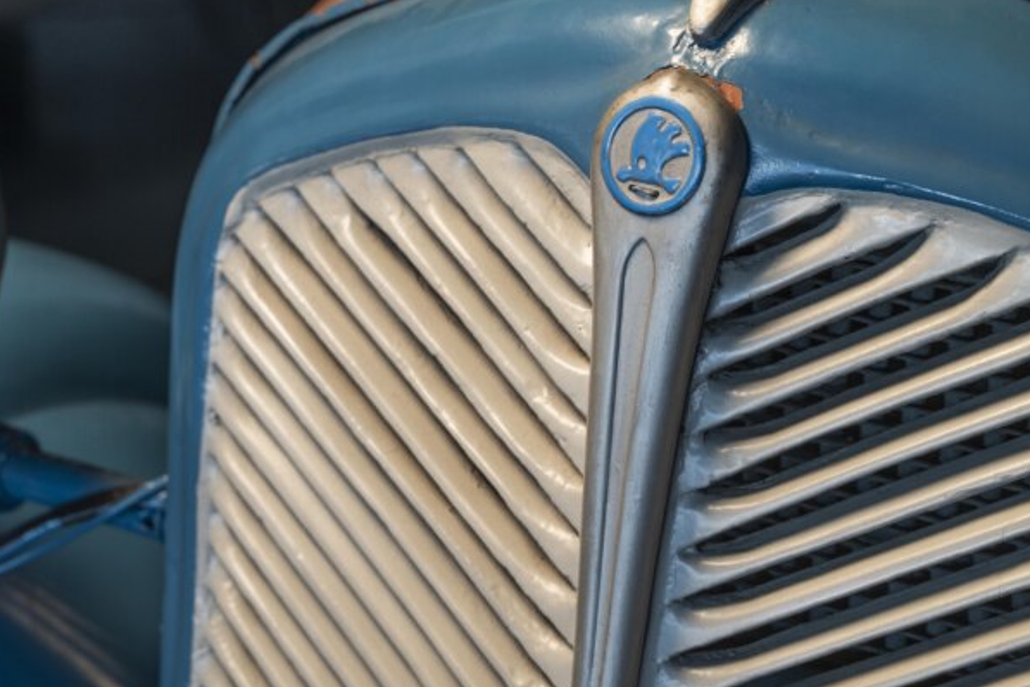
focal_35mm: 90
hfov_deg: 22.6
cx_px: 376
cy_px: 268
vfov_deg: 15.2
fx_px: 2575
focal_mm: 70
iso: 100
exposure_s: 1
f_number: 7.1
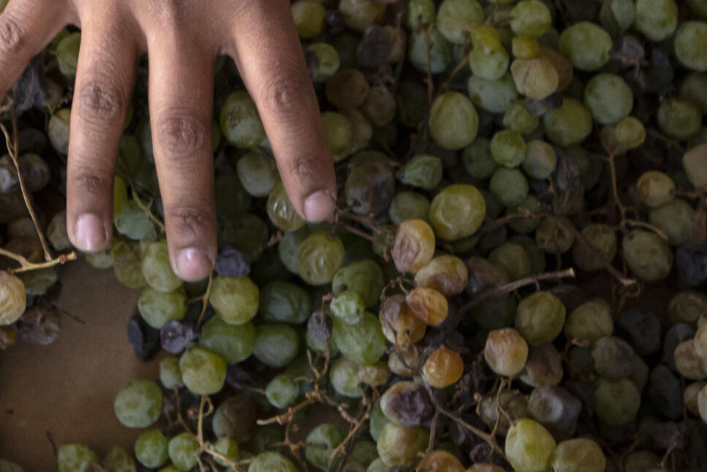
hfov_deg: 14.2
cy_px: -42
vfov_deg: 9.4
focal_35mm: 144
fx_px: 2828
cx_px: 222
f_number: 2.8
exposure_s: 1/400
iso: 2500
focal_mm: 56
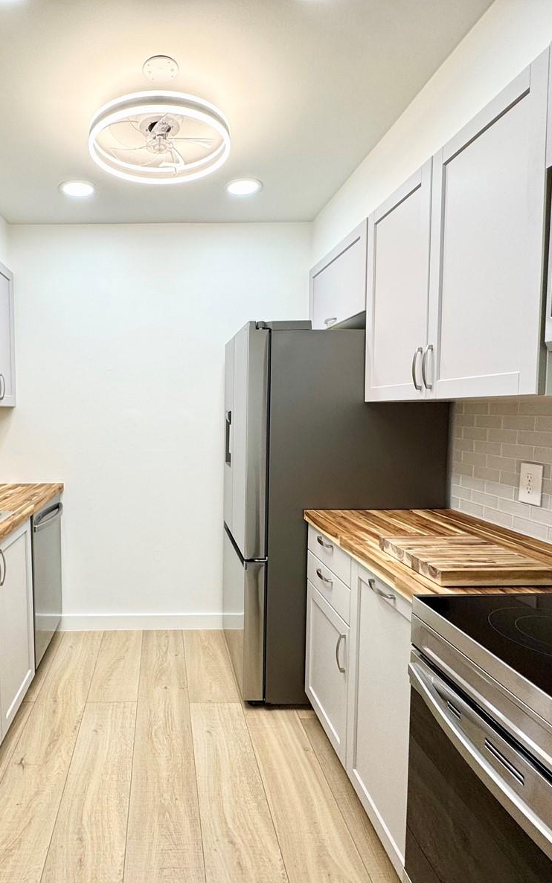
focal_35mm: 20
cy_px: 442
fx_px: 481
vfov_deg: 85.1
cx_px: 165
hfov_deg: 57.7
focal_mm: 2.22
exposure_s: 1/120
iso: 100
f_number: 2.2
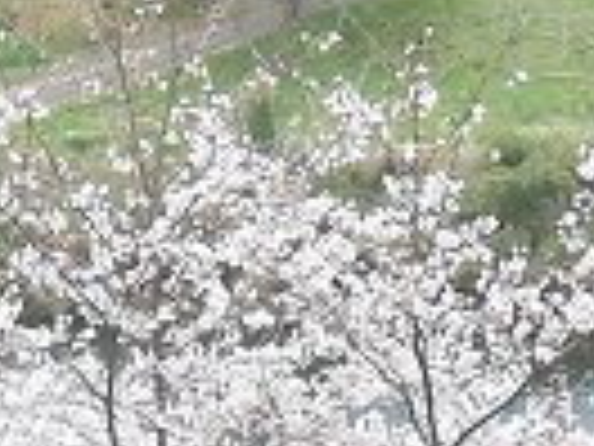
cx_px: 45
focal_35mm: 209
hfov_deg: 9.4
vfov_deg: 7.1
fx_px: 3586
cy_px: 207
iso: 200
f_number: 3.8
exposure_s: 1/30
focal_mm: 5.3
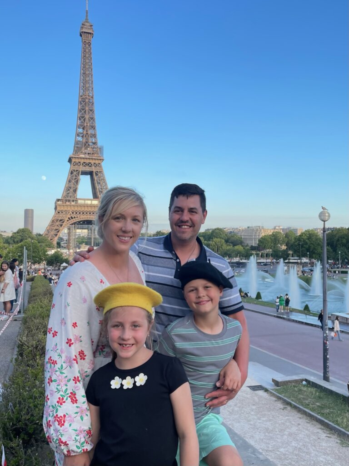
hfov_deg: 53.1
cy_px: 233
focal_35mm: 26
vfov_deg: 67.3
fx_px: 350
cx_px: 174
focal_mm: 4.2
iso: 32
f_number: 1.6
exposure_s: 1/801
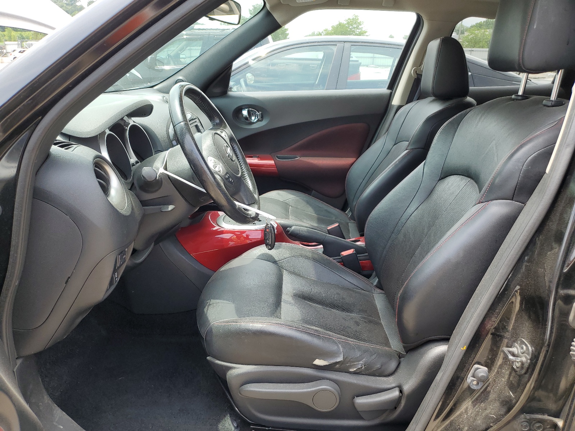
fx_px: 432
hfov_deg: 67.3
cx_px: 288
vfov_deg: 53.1
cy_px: 216
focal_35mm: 26
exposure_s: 1/556
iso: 50
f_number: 1.5
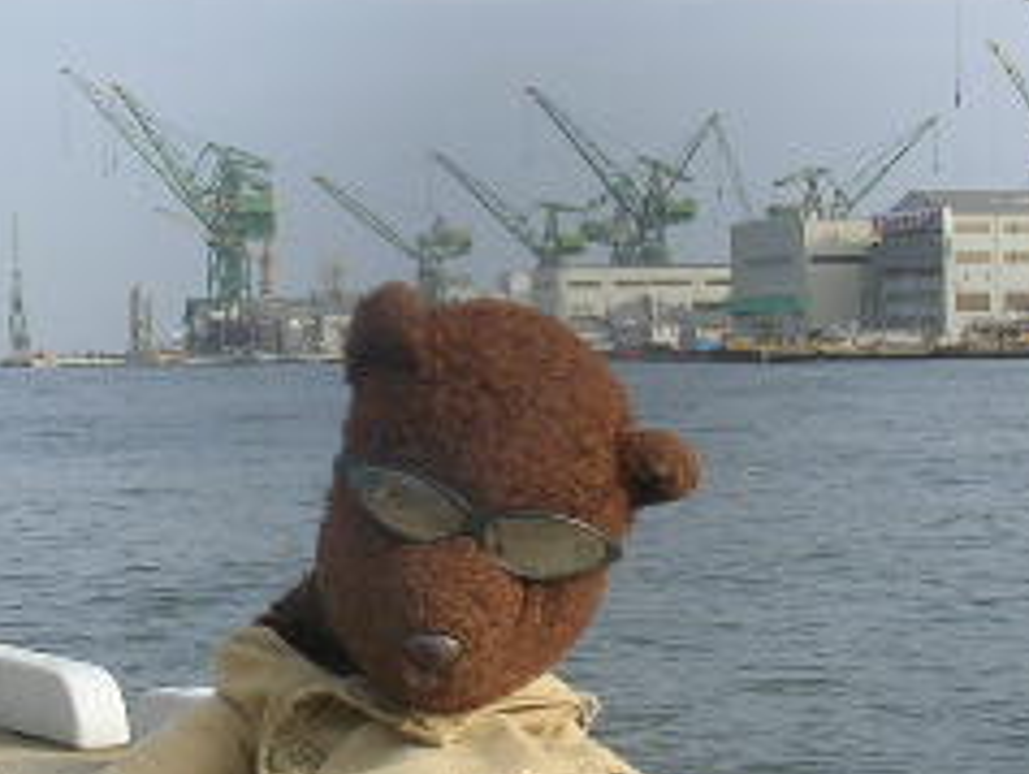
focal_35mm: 102
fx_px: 3035
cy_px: 385
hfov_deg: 19.1
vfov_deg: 14.5
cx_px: 264
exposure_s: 1/178
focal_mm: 5.8
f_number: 5.6
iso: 50
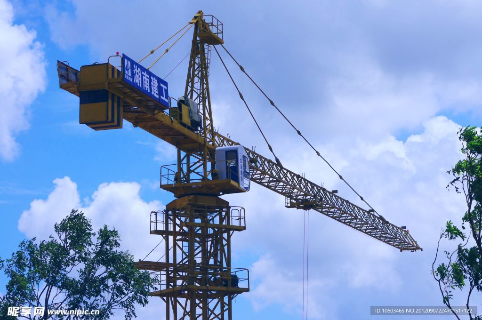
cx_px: 241
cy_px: 160
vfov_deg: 11.7
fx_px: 1564
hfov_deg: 17.5
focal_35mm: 117
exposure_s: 1/500
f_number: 11
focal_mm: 77.5
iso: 200
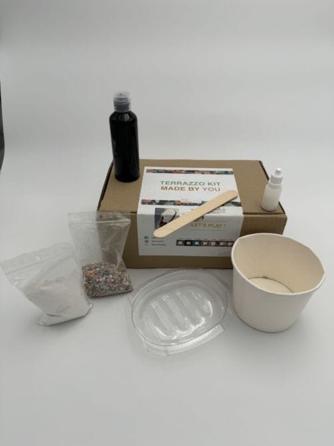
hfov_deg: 56.8
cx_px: 167
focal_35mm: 24
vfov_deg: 71.6
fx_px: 309
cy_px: 223
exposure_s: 1/1059
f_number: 1.78
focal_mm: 6.86
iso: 80
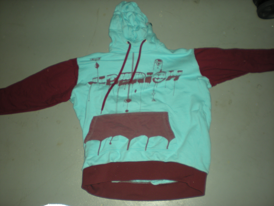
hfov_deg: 49.0
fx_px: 301
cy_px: 103
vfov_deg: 37.7
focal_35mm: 38
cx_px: 137
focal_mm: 6.3
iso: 73
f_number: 3.1
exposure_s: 1/60
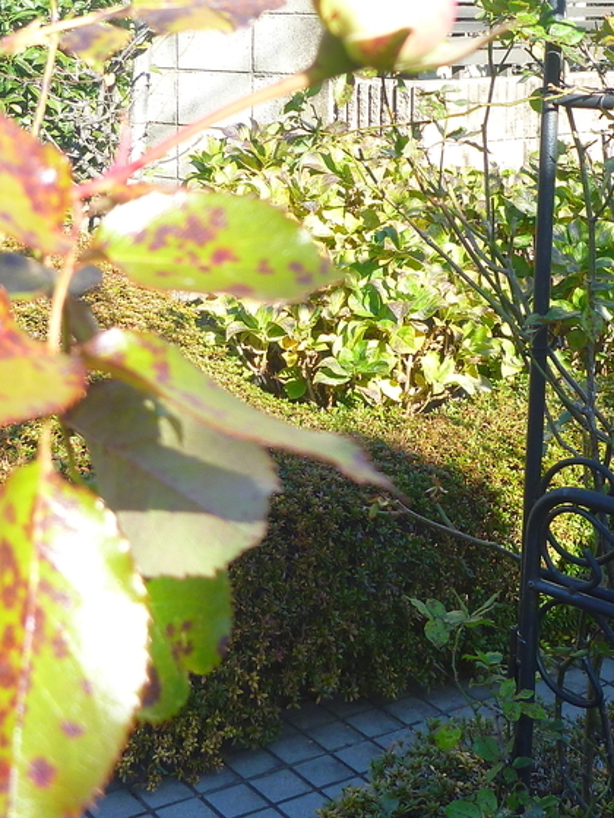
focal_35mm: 60
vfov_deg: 31.8
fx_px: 1419
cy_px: 238
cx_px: 351
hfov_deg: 24.4
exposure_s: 1/125
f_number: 3.3
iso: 80
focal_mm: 4.9
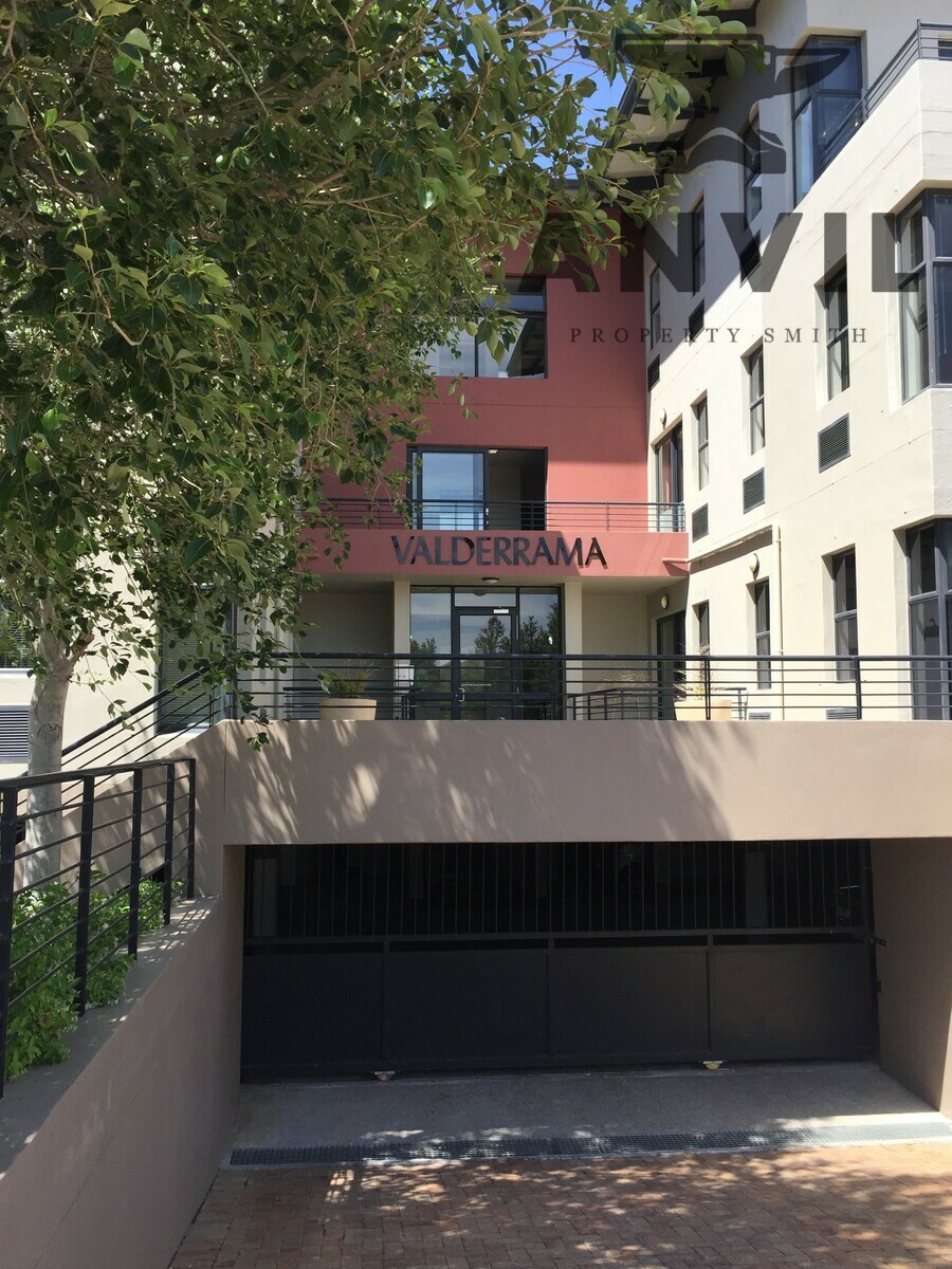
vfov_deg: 61.7
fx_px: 1063
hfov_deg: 48.2
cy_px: 634
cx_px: 476
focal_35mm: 29
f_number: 2.2
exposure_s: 1/1014
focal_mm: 4.15
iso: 32
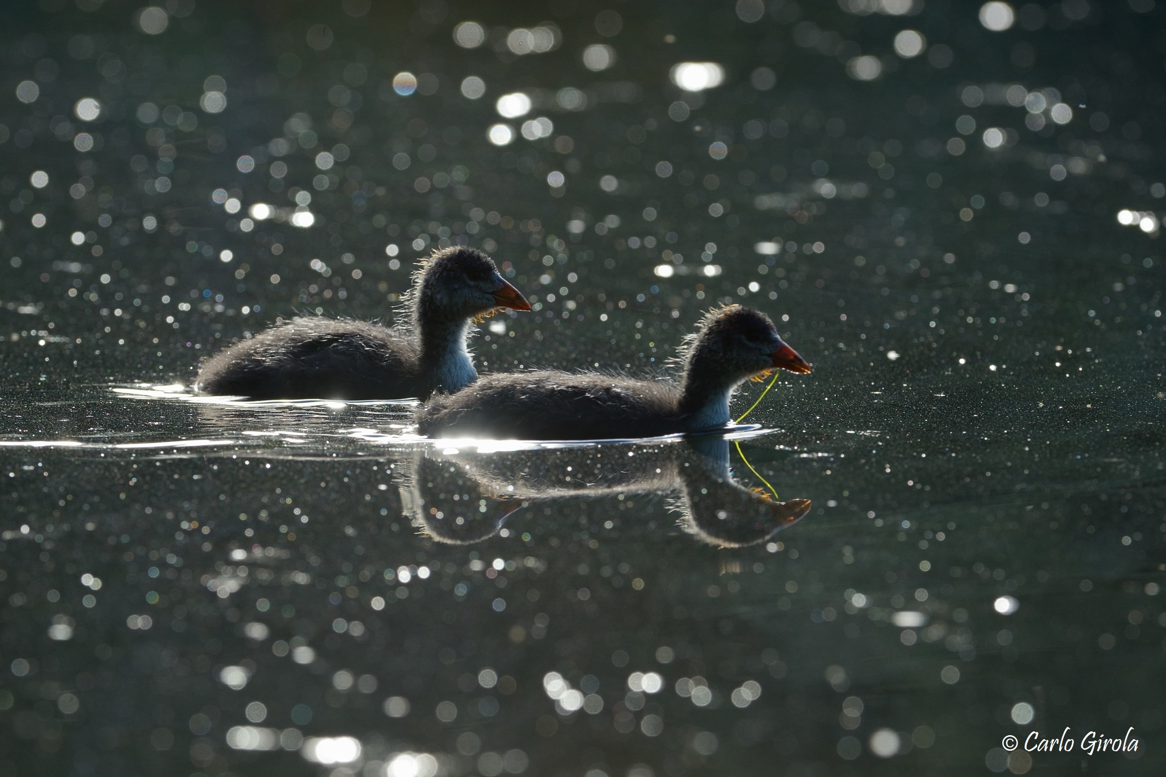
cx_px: 583
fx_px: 7771
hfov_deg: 8.6
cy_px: 388
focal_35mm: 240
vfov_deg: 5.7
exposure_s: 1/400
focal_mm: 240
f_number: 8
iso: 1000
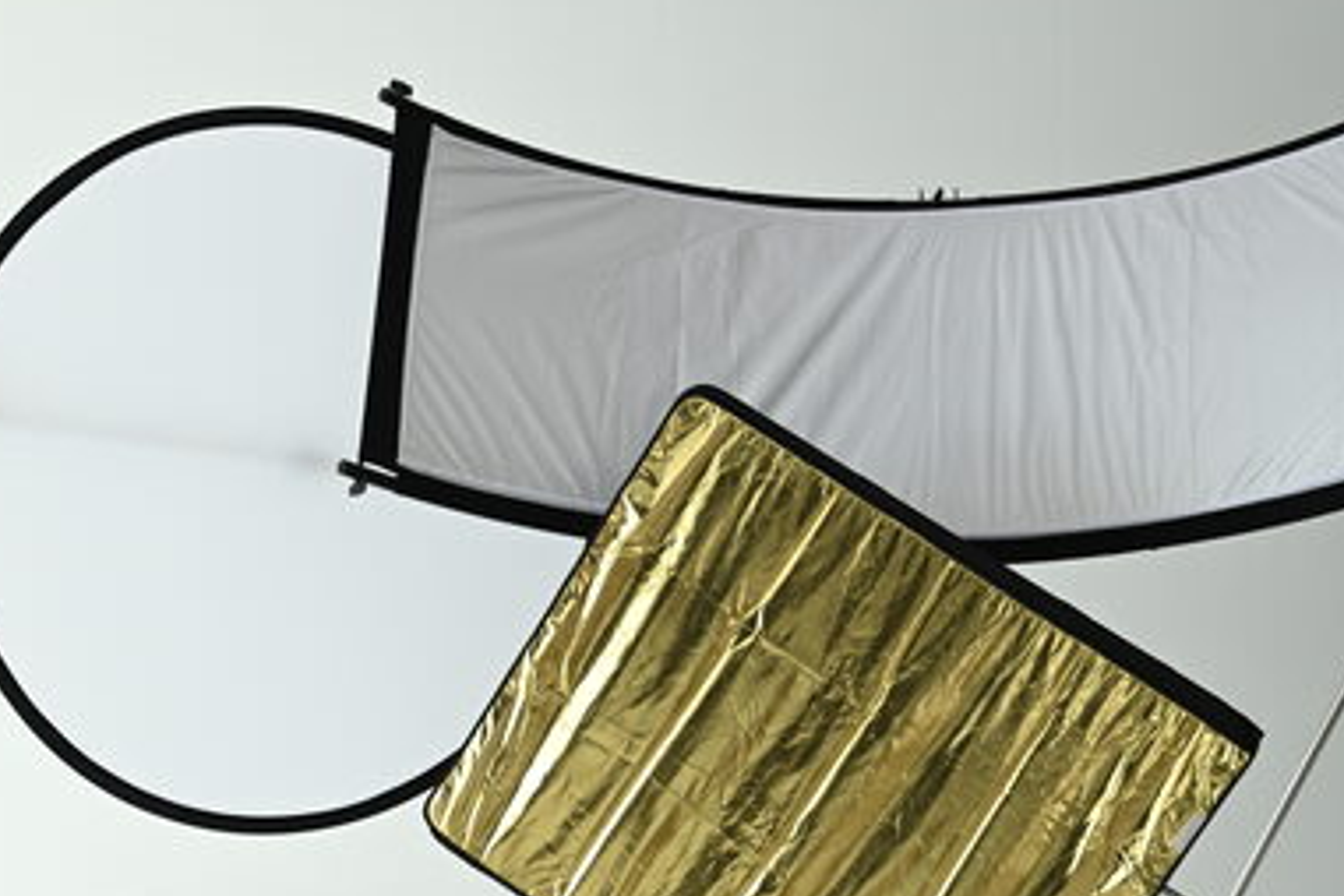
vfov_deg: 18.3
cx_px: 610
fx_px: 2762
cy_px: 628
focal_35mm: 74
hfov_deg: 27.3
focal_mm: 47
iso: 640
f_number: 4
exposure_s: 1/50
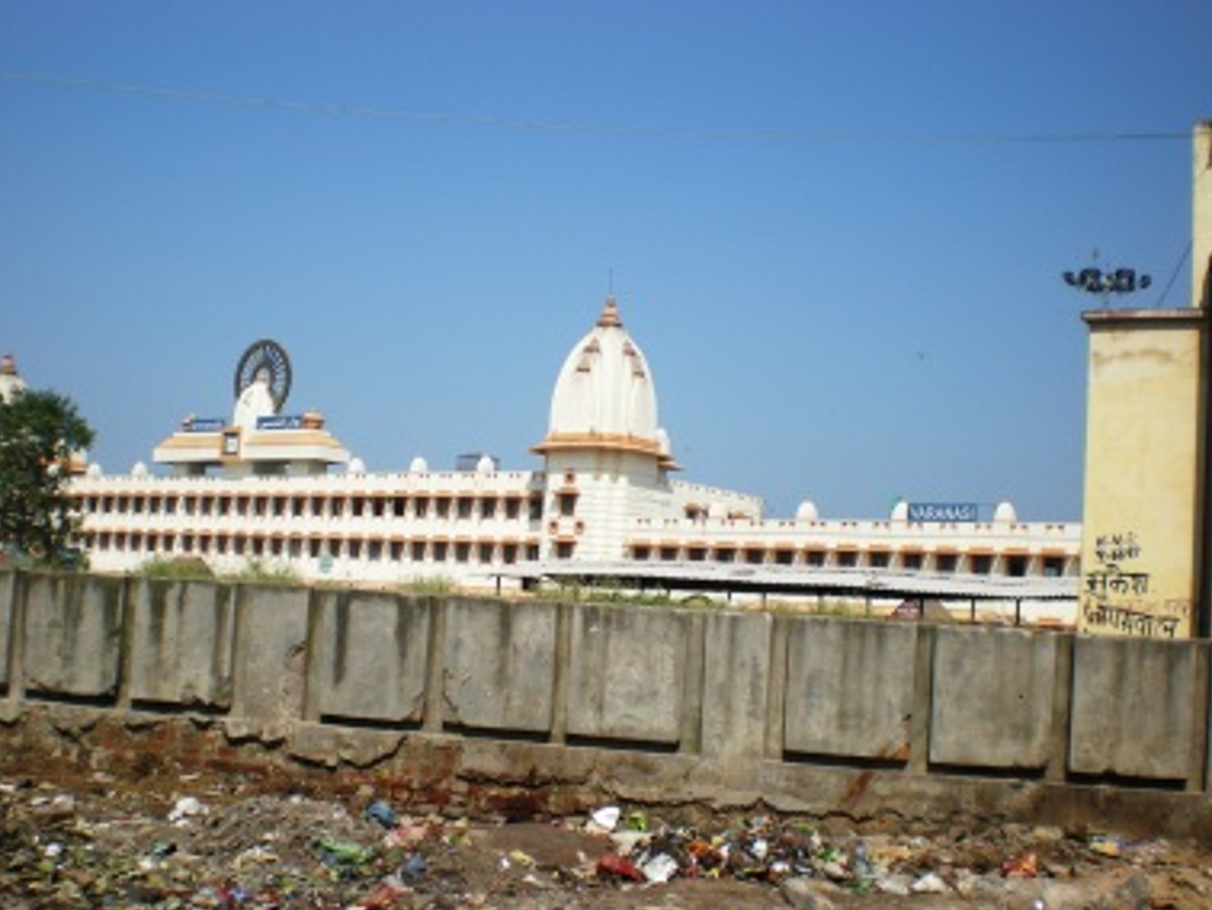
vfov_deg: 32.1
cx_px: 551
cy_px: 535
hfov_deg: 42.0
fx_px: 1577
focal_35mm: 45
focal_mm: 6.3
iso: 64
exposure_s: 1/543
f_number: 4.6
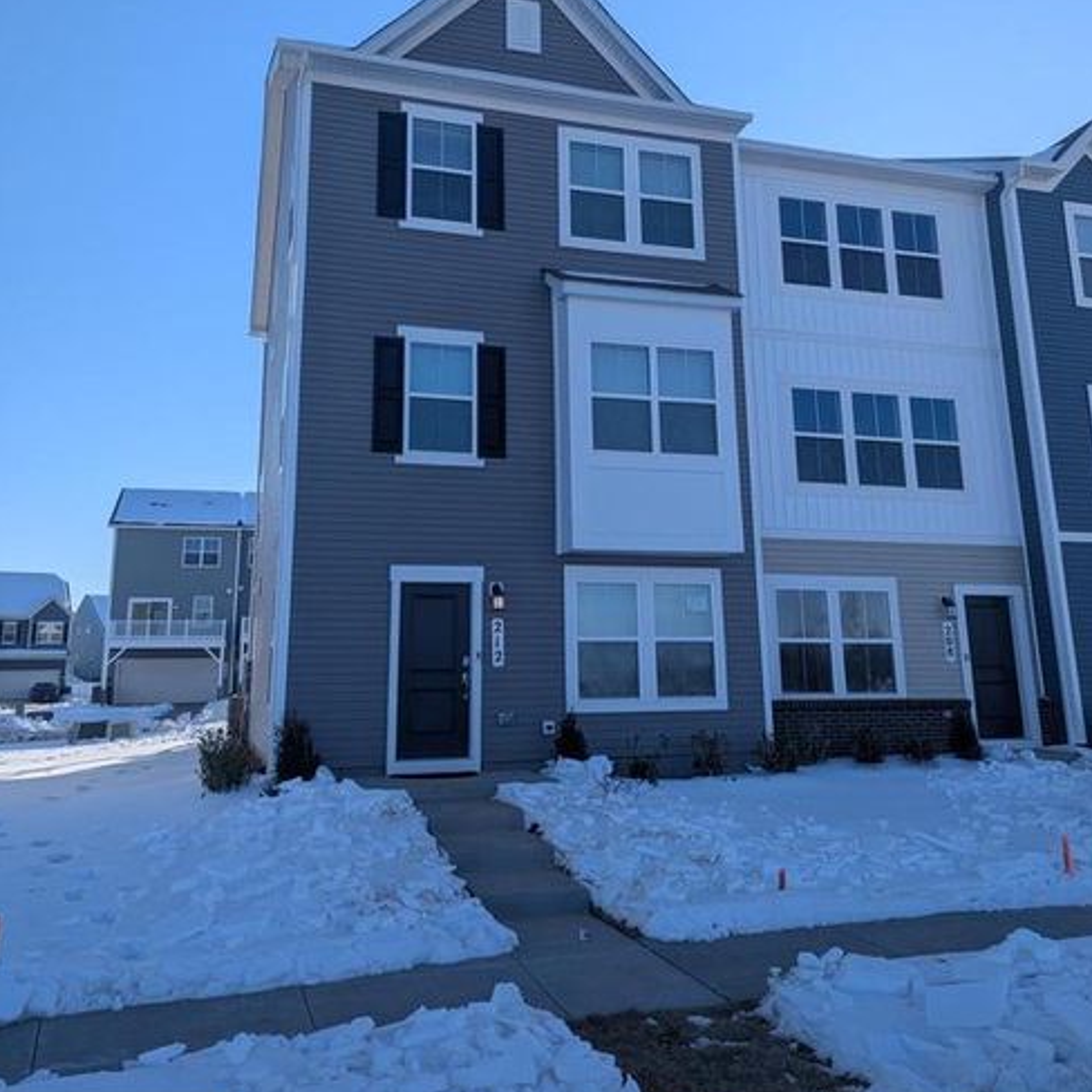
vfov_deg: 55.2
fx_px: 1035
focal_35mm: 29
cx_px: 553
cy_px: 433
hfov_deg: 55.6
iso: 42
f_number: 1.85
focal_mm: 6.81
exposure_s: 1/2309
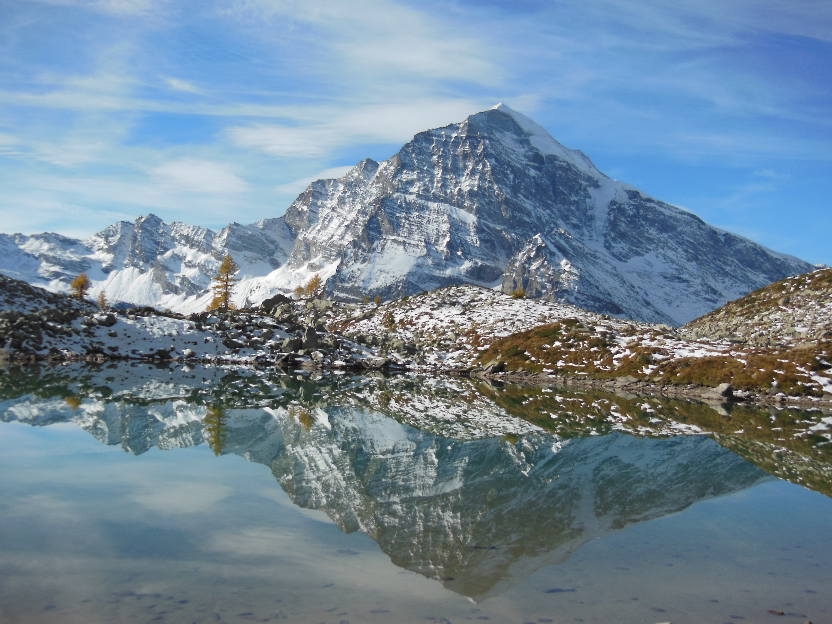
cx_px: 416
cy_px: 312
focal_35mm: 45
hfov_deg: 42.1
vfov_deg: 32.2
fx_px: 1082
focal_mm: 8
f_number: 4.4
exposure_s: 1/1000
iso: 125
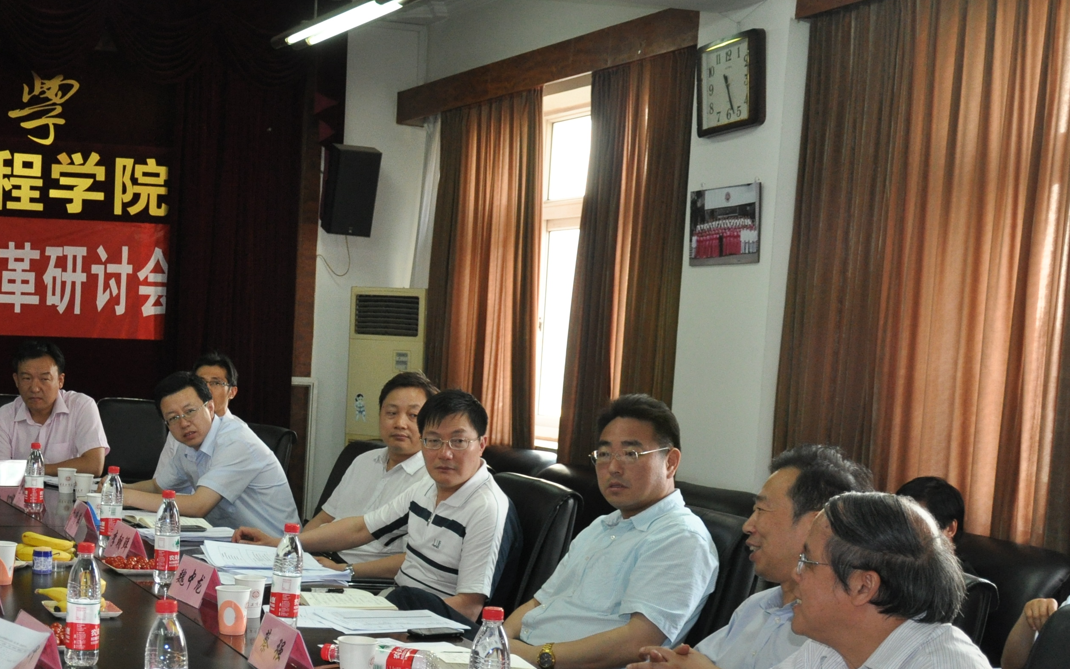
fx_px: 1600
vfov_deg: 23.3
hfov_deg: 35.6
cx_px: 190
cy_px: 520
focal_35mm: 55
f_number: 3.8
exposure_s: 1/125
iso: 800
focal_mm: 21
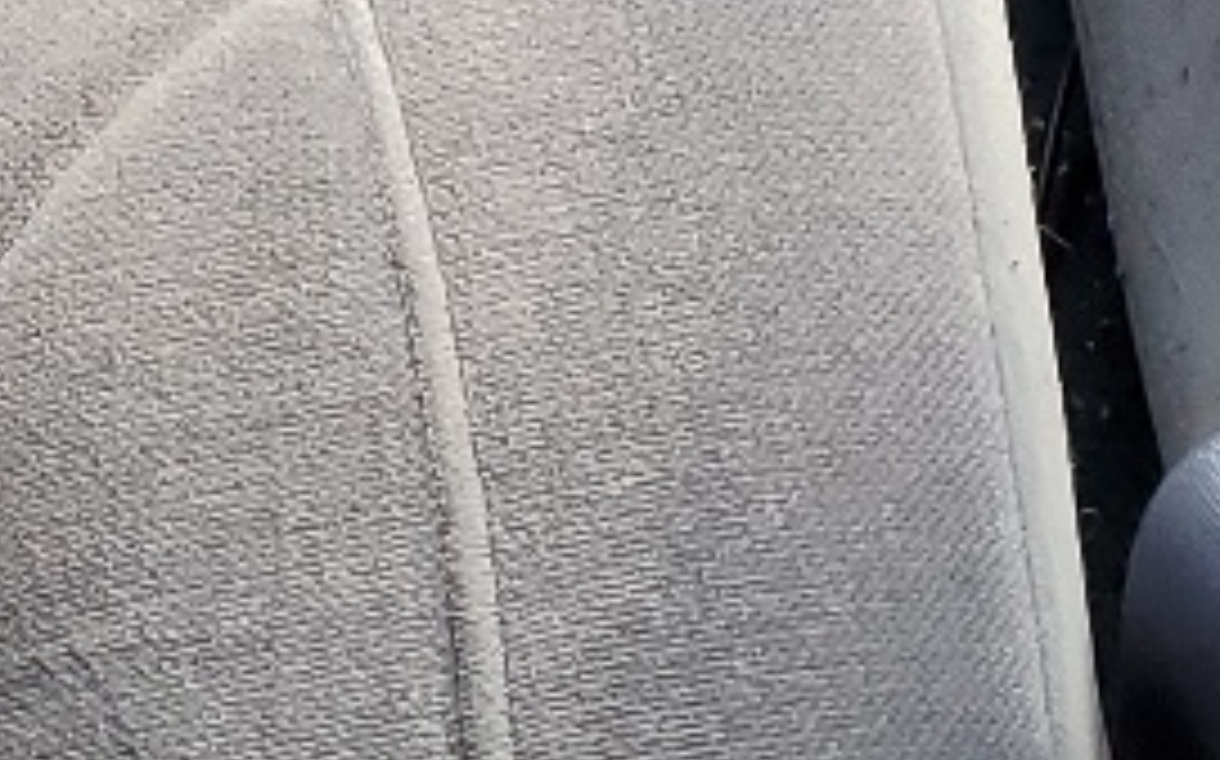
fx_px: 5416
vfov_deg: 7.6
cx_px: 599
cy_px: -877
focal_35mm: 163
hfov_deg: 12.9
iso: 59
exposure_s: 1/120
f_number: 1.5
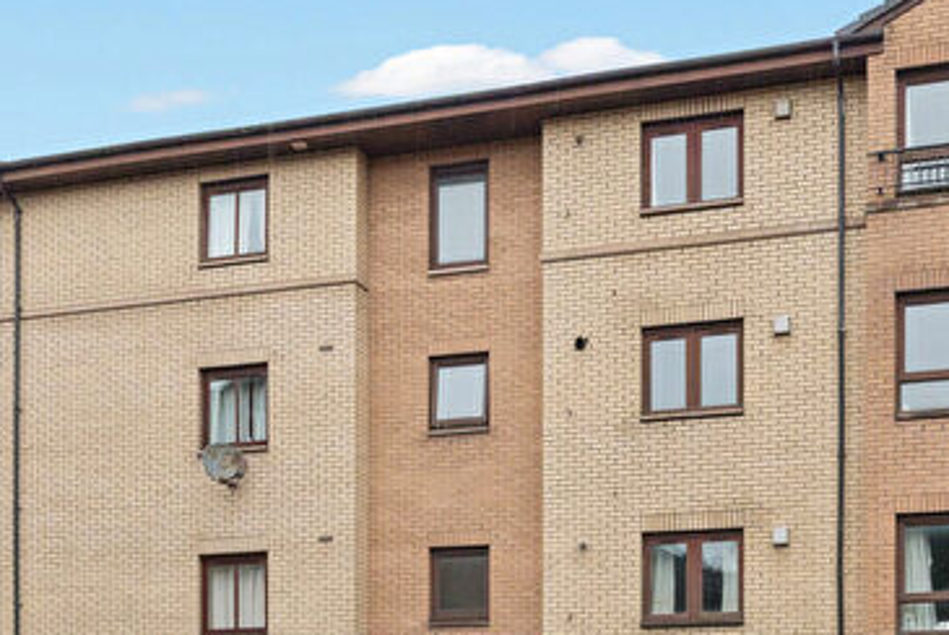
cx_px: 551
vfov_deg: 28.8
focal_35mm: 46
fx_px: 1214
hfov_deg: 42.6
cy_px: 491
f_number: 9
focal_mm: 16
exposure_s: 1/100
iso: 640
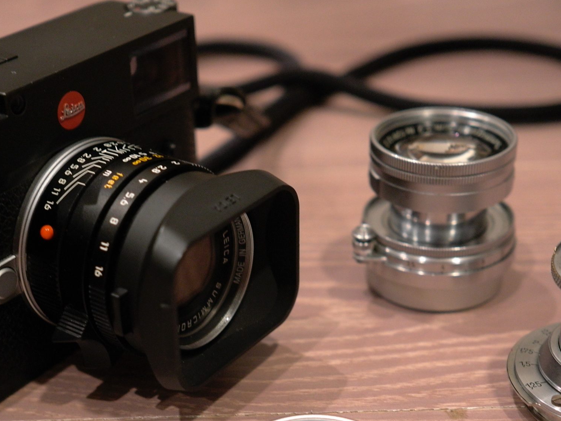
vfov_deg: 24.6
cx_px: 247
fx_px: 956
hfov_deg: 32.7
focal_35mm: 59
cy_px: 312
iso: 1000
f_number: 2.8
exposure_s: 1/30
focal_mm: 24
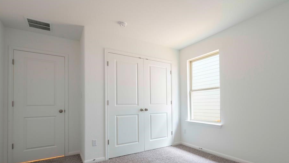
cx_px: 161
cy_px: 102
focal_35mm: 19
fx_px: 146
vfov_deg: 57.6
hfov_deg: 89.2
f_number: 11
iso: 200
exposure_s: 1/8
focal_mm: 16
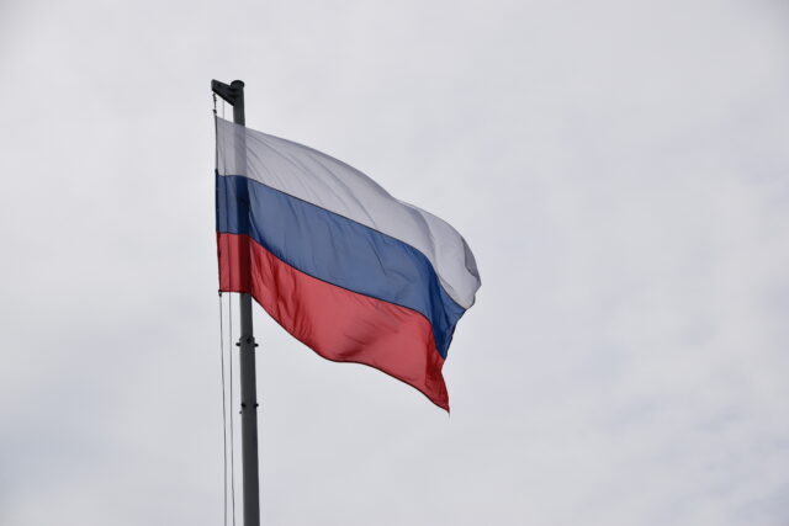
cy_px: 263
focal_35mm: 112
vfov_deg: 12.2
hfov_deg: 18.2
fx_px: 2466
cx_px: 394
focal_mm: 75
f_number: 10
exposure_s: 1/400
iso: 100
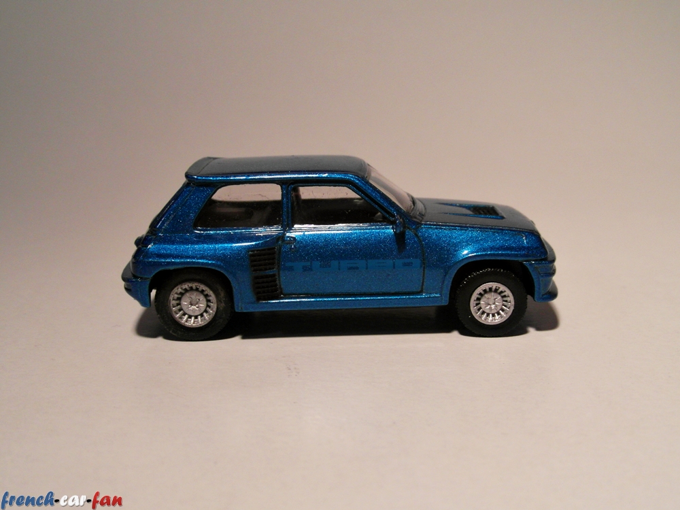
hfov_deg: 36.2
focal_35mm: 53
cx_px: 340
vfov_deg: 27.5
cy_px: 255
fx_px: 1041
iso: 200
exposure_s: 1/30
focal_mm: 8.7
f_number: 3.6
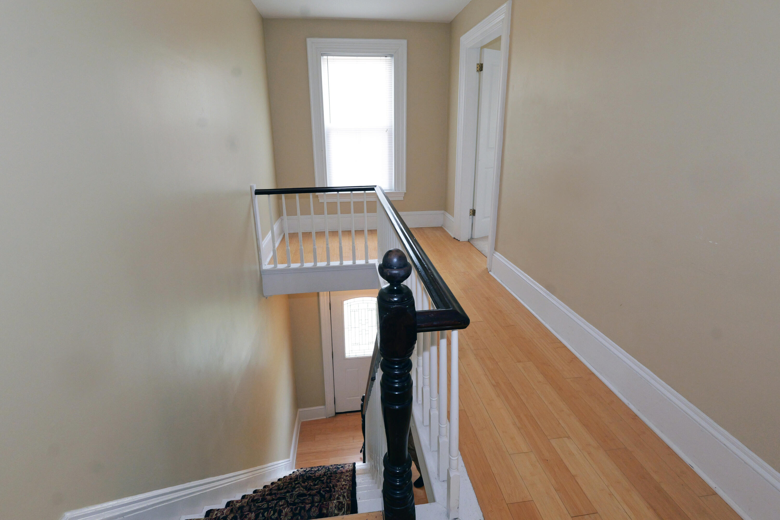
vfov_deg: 81.2
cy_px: 260
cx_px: 390
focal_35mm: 14
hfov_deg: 104.3
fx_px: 303
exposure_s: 1/80
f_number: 10
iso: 3200
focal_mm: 14
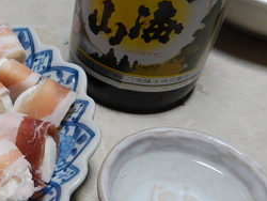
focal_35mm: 60
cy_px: 137
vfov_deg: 24.3
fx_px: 463
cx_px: -4
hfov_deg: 29.8
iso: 220
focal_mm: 4.5
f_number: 3.4
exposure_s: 1/30
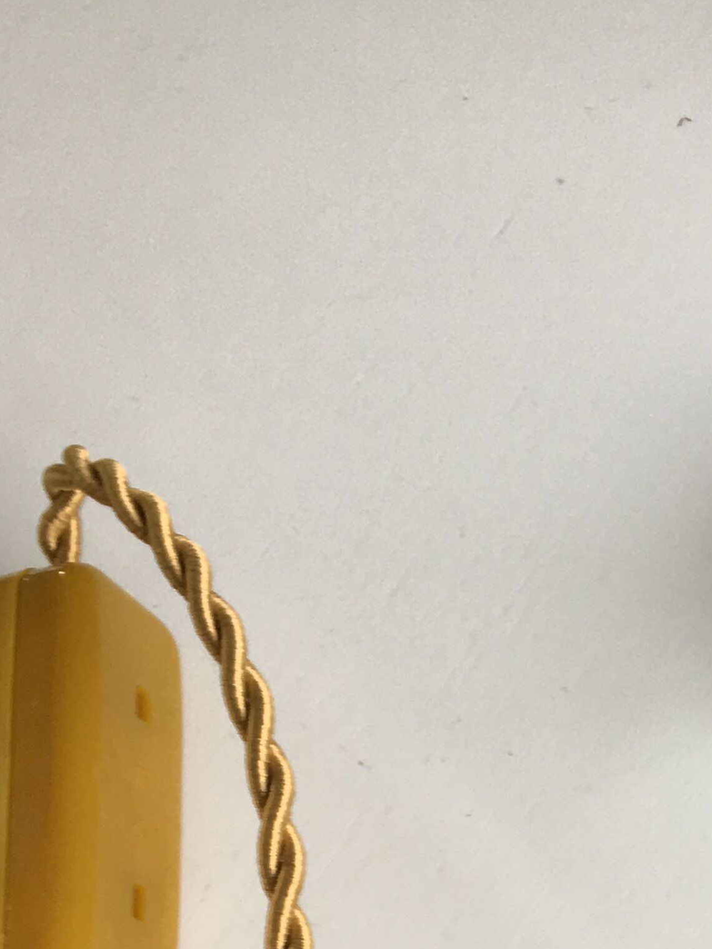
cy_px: 1043
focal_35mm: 77
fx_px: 2112
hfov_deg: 18.1
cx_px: 865
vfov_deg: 23.7
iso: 32
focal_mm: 4.15
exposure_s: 1/50
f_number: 2.2
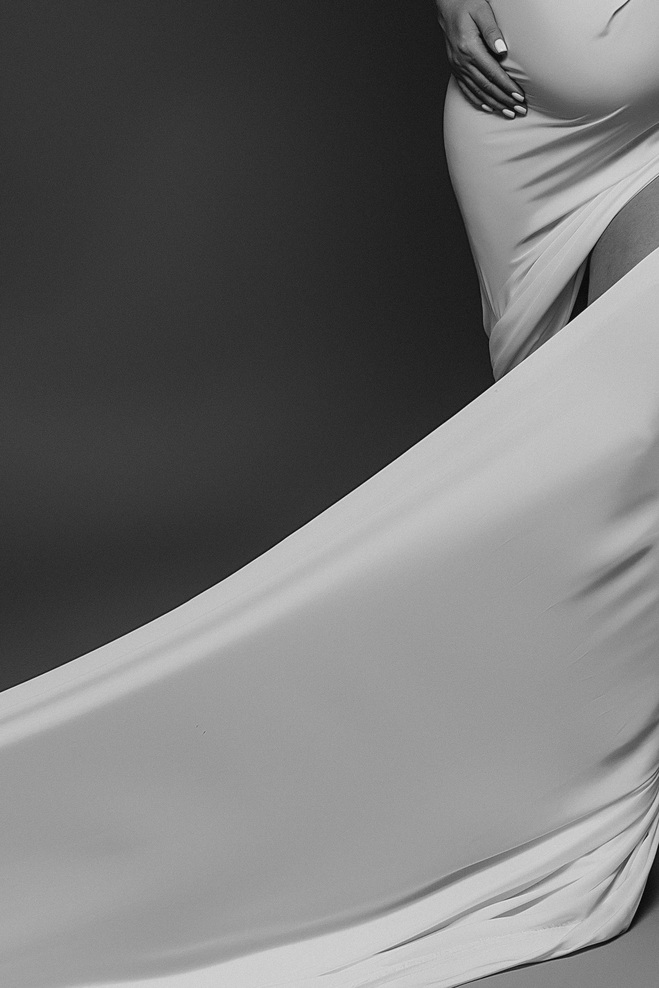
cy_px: 59
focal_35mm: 111
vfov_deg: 18.1
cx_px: 540
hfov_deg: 12.3
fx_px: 3047
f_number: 5
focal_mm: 58
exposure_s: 1/160
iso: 200
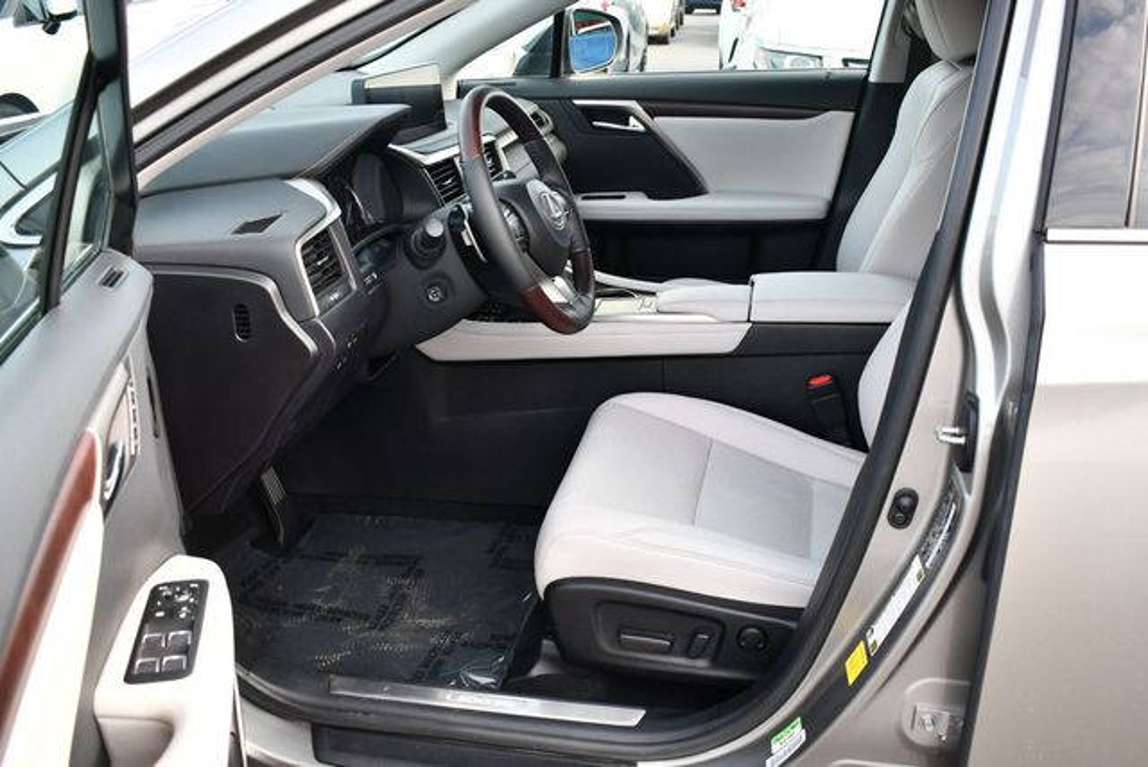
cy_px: 384
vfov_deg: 36.9
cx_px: 574
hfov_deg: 53.1
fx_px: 1149
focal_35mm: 36
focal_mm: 18
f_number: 4
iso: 400
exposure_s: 1/250
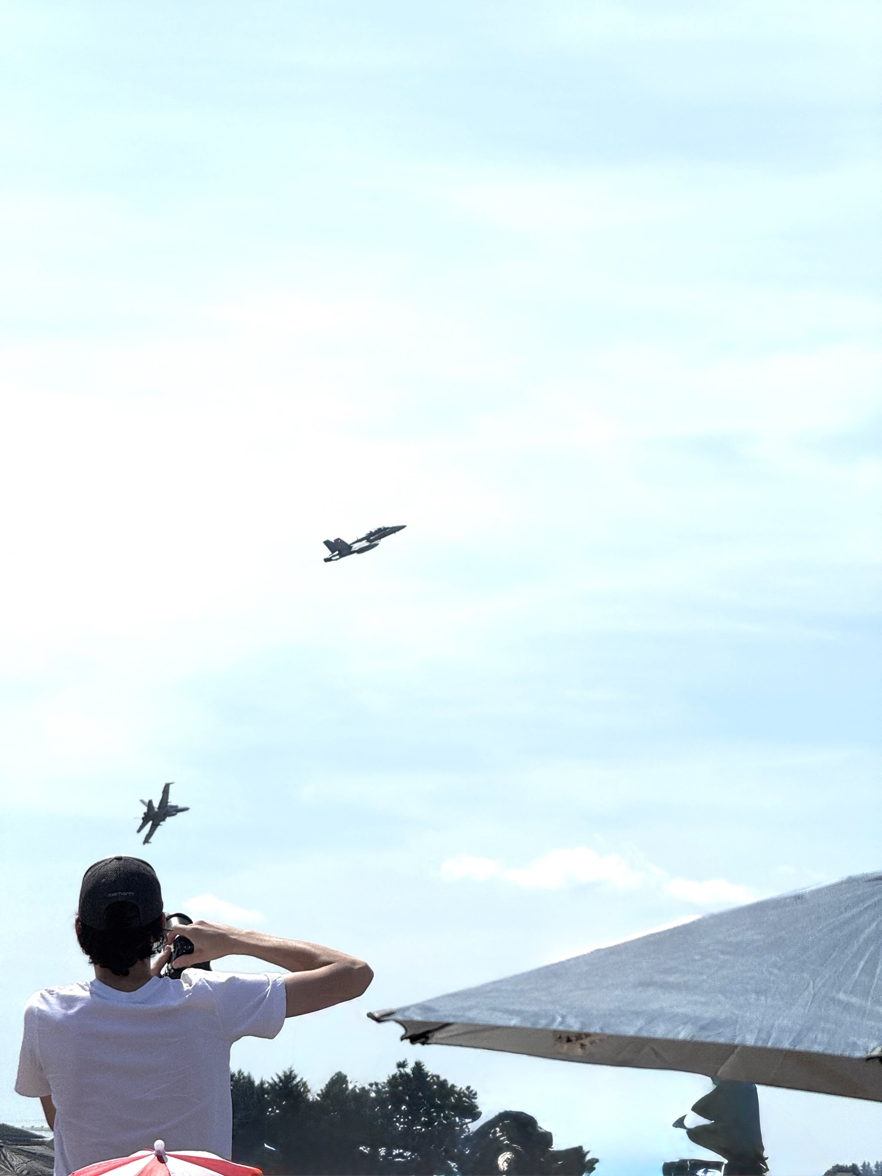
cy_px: 588
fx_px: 4077
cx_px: 441
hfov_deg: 12.3
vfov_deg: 16.4
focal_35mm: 120
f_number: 2.8
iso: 40
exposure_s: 1/4367
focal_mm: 15.66
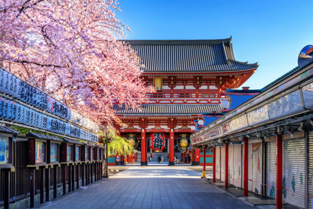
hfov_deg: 44.5
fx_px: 383
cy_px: 104
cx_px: 156
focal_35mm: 44
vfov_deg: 30.5
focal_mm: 44
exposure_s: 1/80
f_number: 9
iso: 100
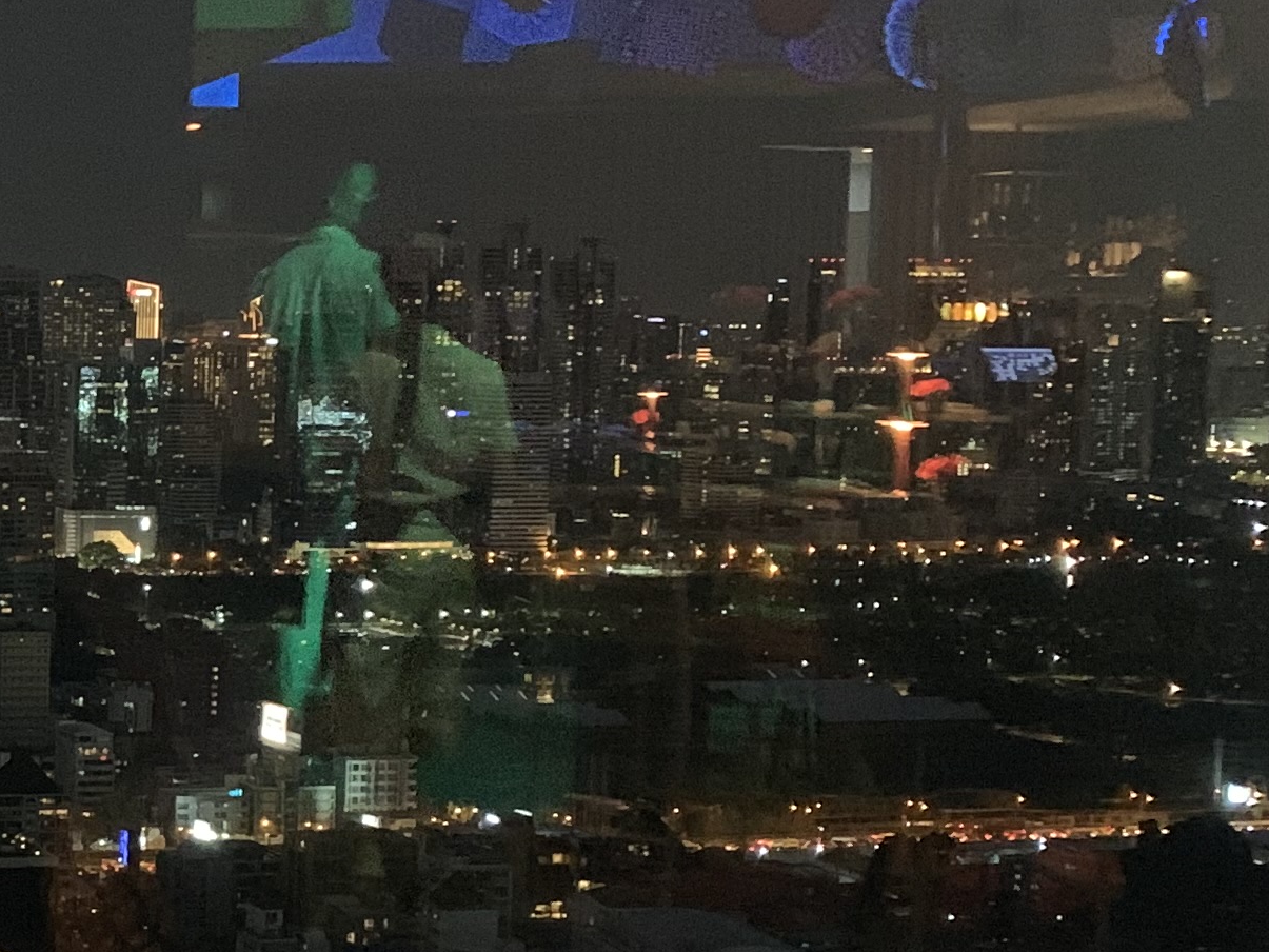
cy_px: 628
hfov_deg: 20.4
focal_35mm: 87
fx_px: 3190
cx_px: -408
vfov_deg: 16.9
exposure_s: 1/20
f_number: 1.8
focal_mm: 4.25
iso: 640
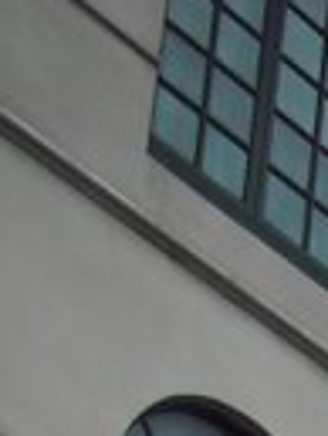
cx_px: 1234
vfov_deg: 7.8
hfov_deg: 5.6
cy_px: 997
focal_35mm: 236
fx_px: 2977
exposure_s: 1/250
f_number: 8
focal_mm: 6.2
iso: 100
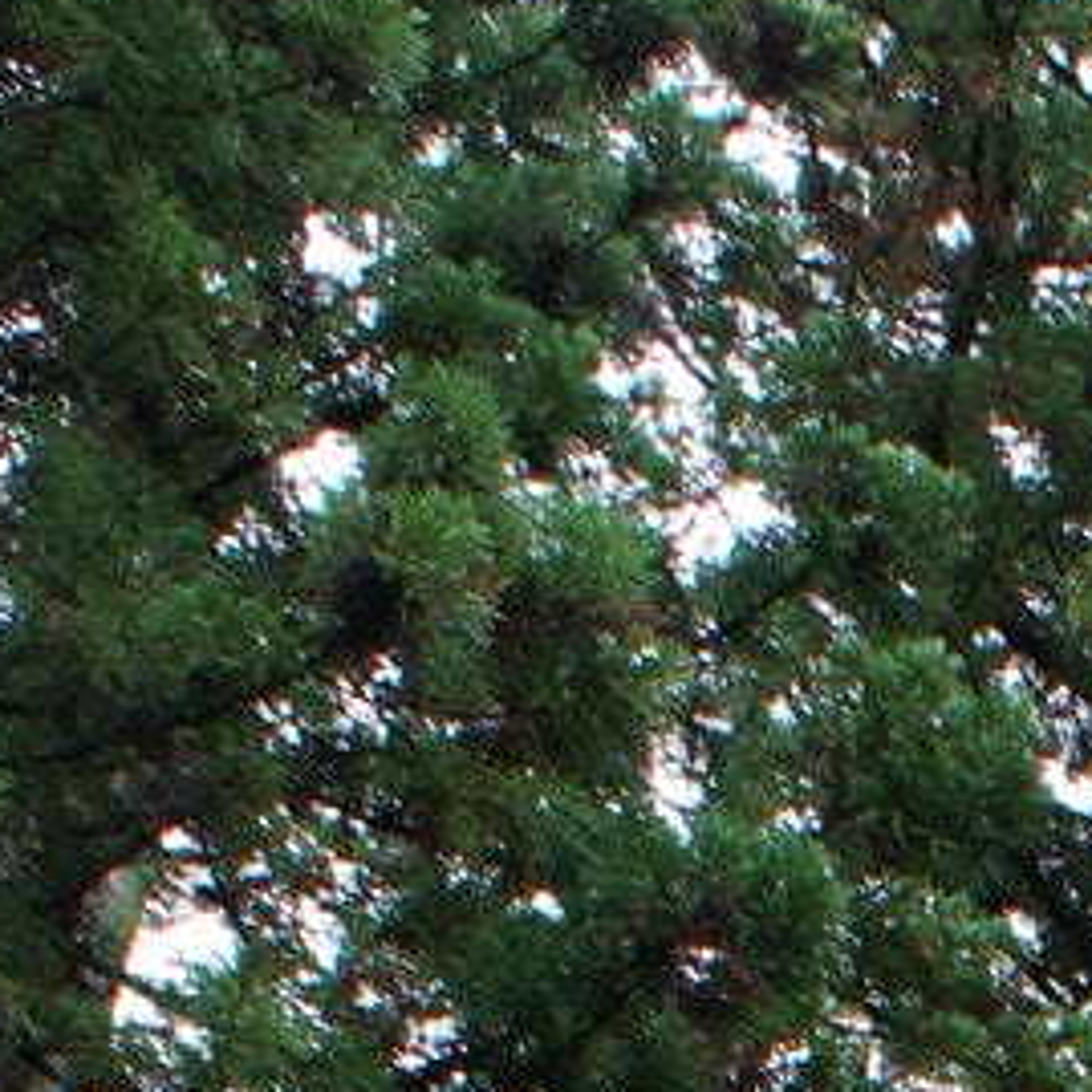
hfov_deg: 10.3
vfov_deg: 9.3
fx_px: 5496
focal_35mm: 154
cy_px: 3177
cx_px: 2285
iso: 320
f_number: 8
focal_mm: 18
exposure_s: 1/30
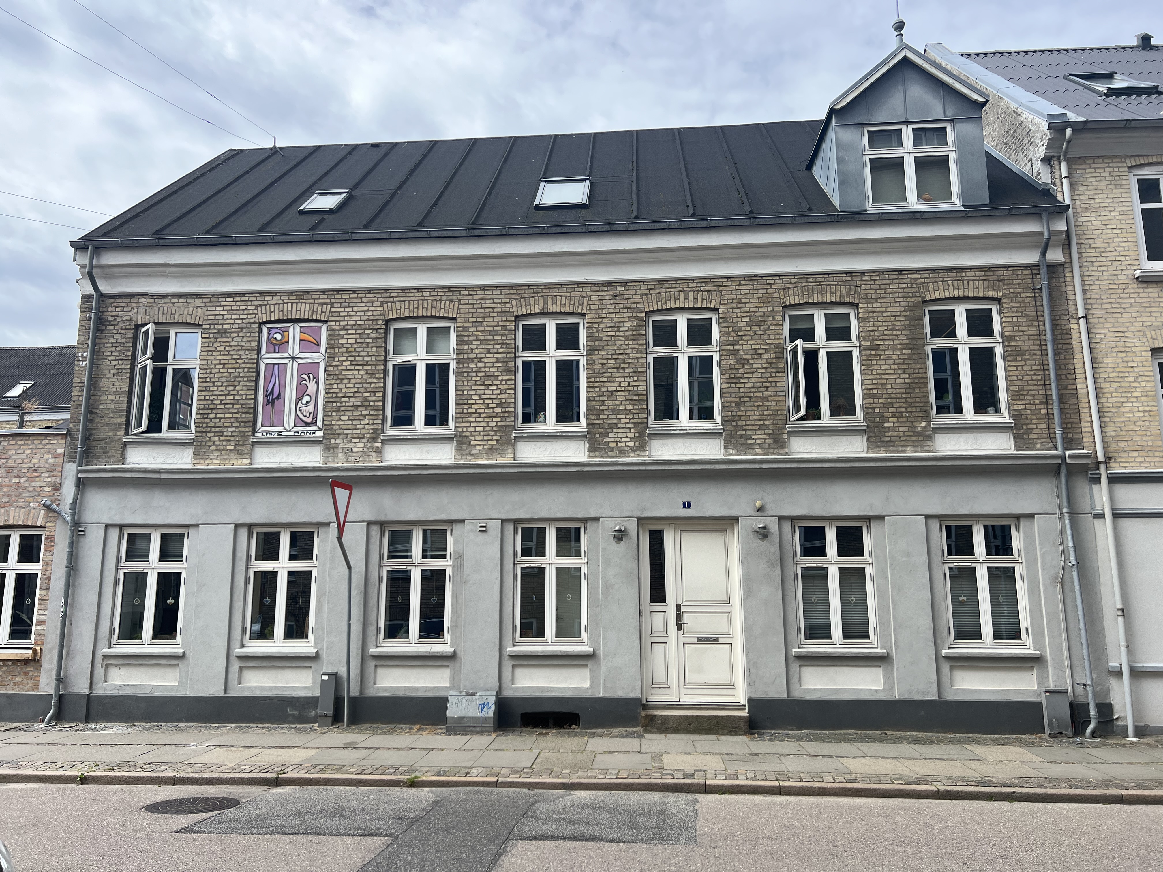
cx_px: 582
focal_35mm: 26
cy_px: 436
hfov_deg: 67.3
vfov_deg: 53.1
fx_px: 874
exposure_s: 1/2208
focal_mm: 5.7
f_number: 1.5
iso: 50
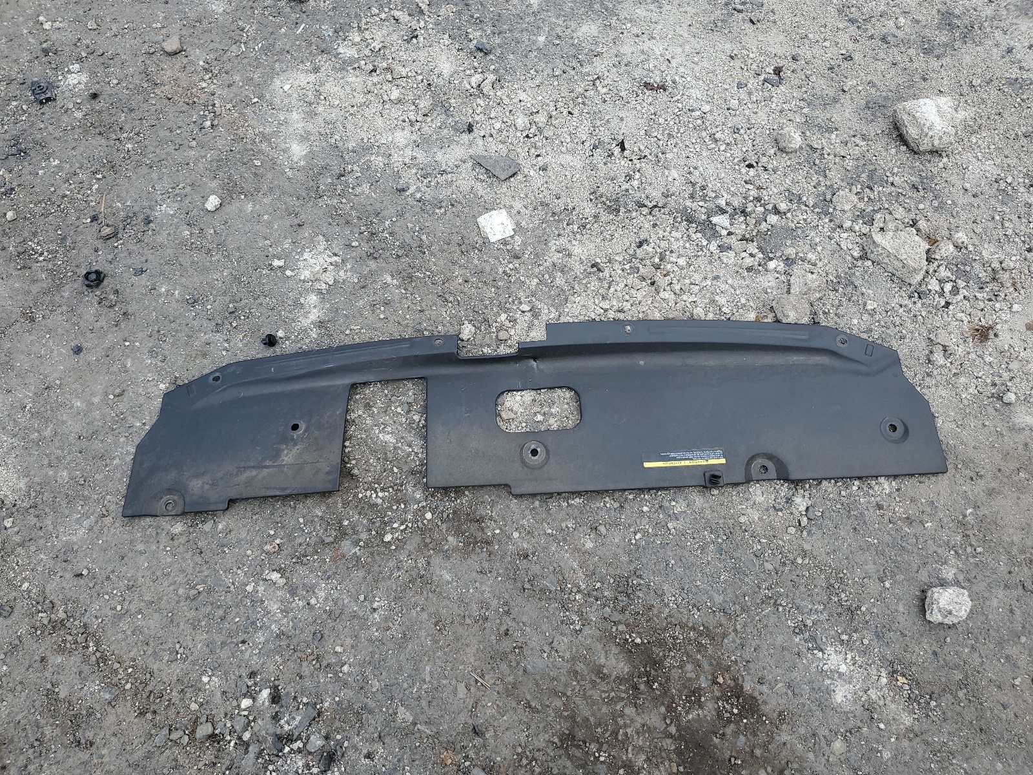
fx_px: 776
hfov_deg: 67.3
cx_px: 516
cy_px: 388
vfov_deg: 53.1
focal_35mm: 26
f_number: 1.5
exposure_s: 1/1667
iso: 50
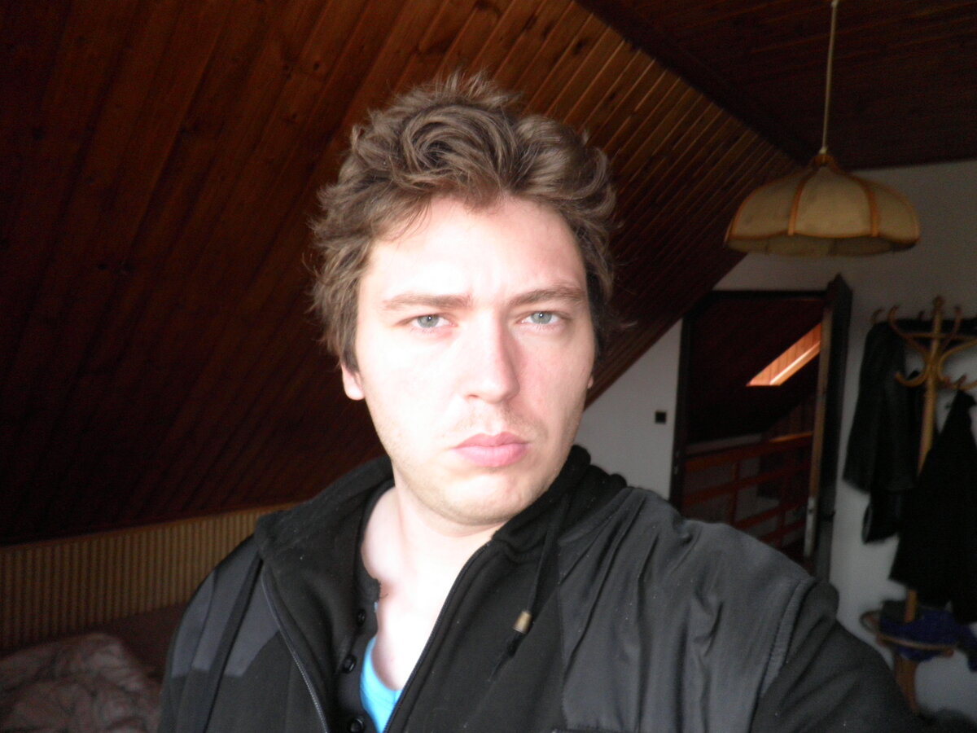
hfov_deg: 71.6
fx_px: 677
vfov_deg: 56.8
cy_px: 366
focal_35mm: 24
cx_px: 488
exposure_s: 1/30
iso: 160
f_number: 3.3
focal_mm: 4.3
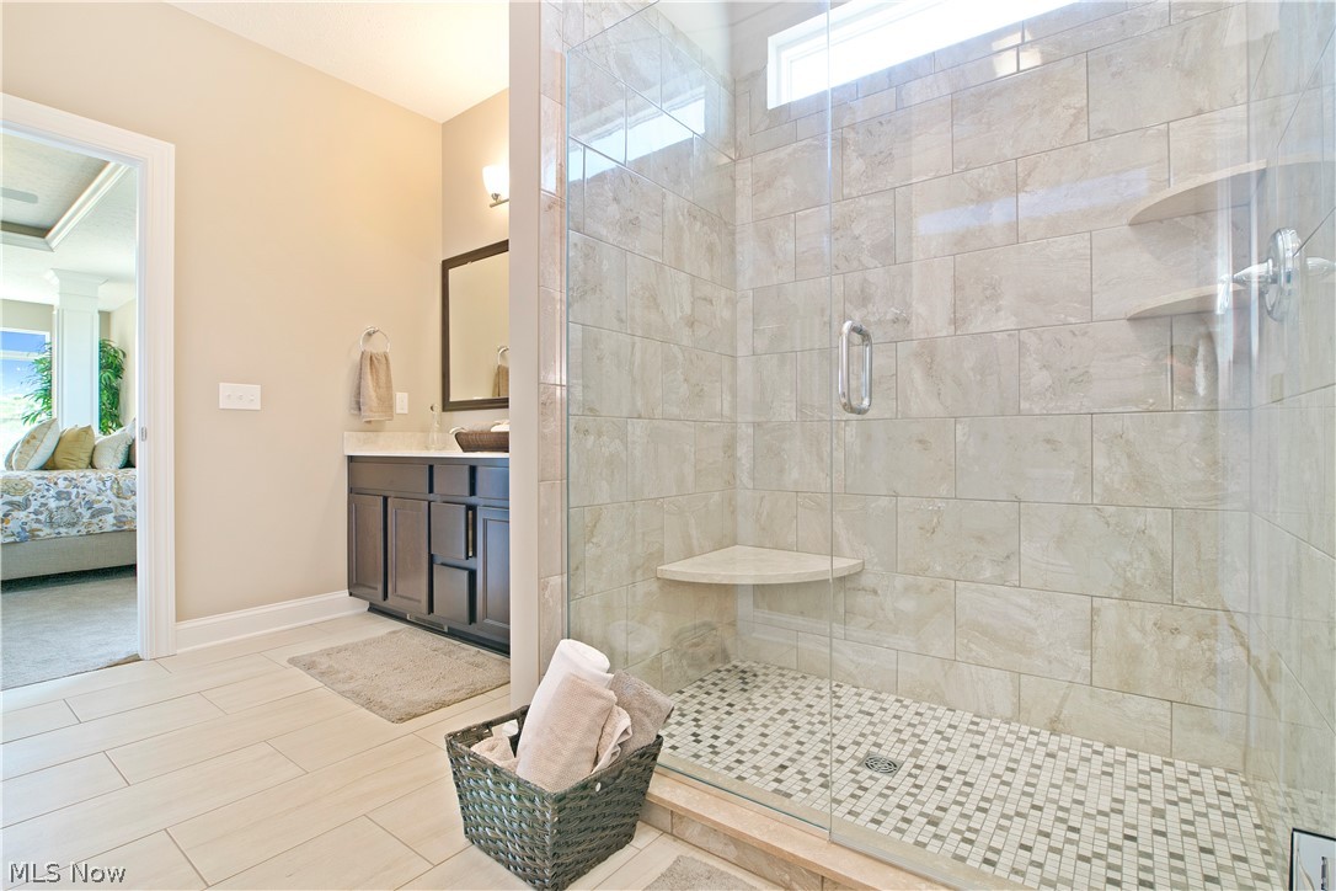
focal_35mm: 16
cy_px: 446
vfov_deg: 73.7
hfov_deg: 96.7
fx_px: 594
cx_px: 668
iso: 400
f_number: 8
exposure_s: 1/2
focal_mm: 16
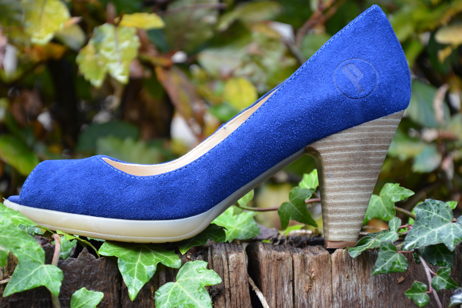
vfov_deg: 9.3
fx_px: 1899
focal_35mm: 148
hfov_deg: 13.9
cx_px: 232
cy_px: 154
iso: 900
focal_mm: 98
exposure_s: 1/125
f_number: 5.6
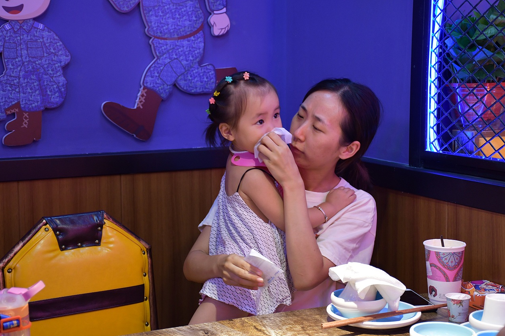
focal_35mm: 64
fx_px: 898
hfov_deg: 31.4
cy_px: 170
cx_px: 254
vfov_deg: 21.2
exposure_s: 1/30
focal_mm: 42
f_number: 4.5
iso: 1250
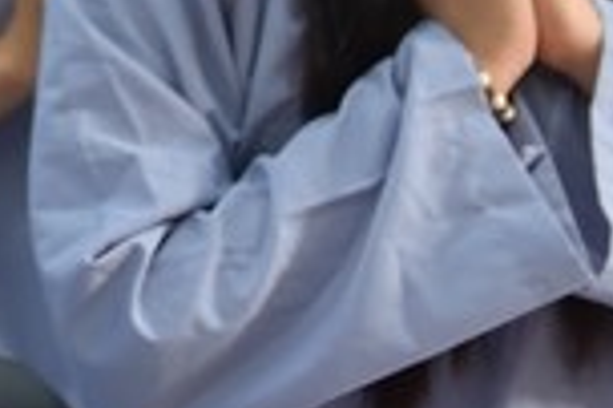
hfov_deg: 7.6
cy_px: -147
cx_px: -290
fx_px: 4524
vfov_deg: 5.1
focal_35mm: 266
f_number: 4.5
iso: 1000
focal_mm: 62
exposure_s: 1/125
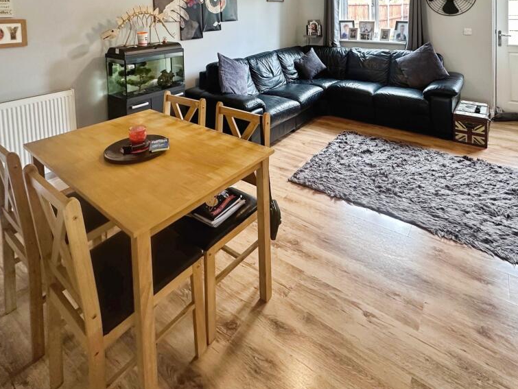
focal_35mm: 19
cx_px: 280
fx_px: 284
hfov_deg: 84.5
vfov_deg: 67.1
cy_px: 135
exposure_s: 1/76
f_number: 2.2
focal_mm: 2.22
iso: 320
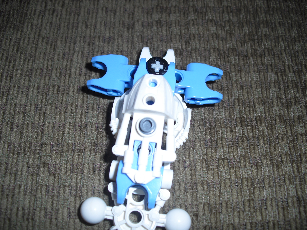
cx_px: 154
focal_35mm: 36
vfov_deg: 39.7
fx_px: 319
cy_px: 115
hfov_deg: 51.4
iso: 64
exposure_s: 1/60
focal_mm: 6.3
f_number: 3.1
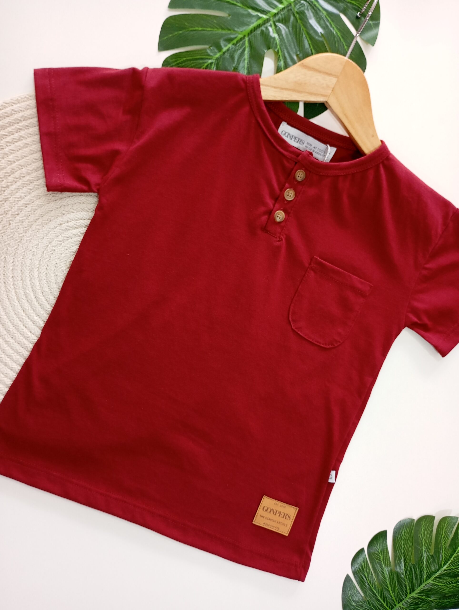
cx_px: 230
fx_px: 494
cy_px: 305
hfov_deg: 49.9
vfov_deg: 63.4
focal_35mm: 28
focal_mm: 4.27
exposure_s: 1/33.3
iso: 609
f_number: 1.8
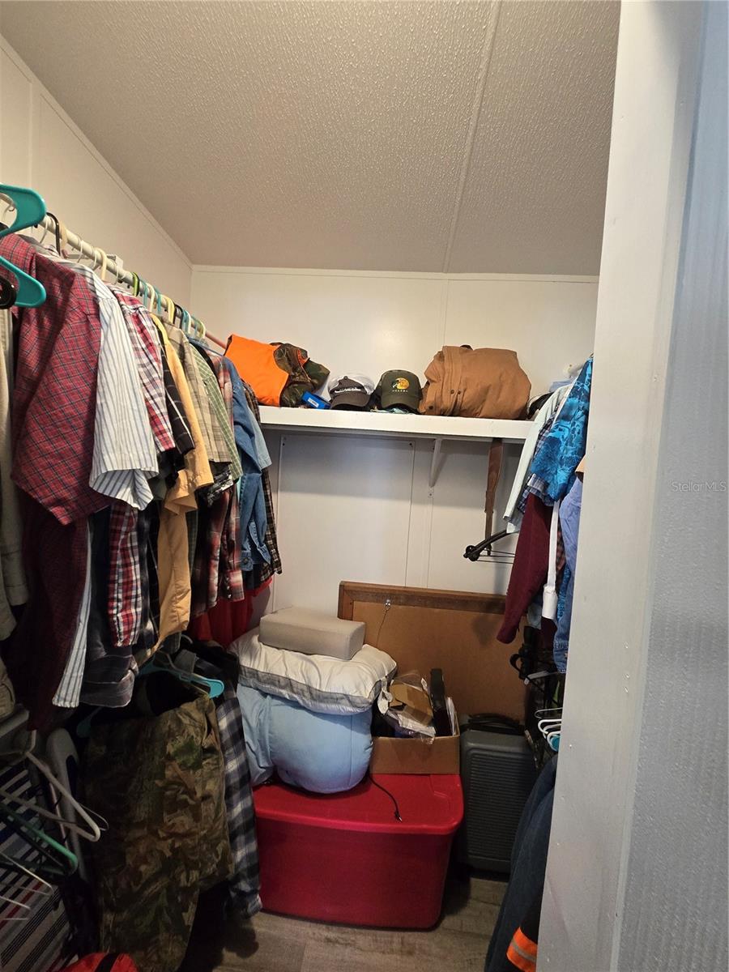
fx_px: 365
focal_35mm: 13
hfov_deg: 89.9
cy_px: 486
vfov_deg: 106.2
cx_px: 364
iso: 320
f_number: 2.2
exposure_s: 1/60
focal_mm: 2.2
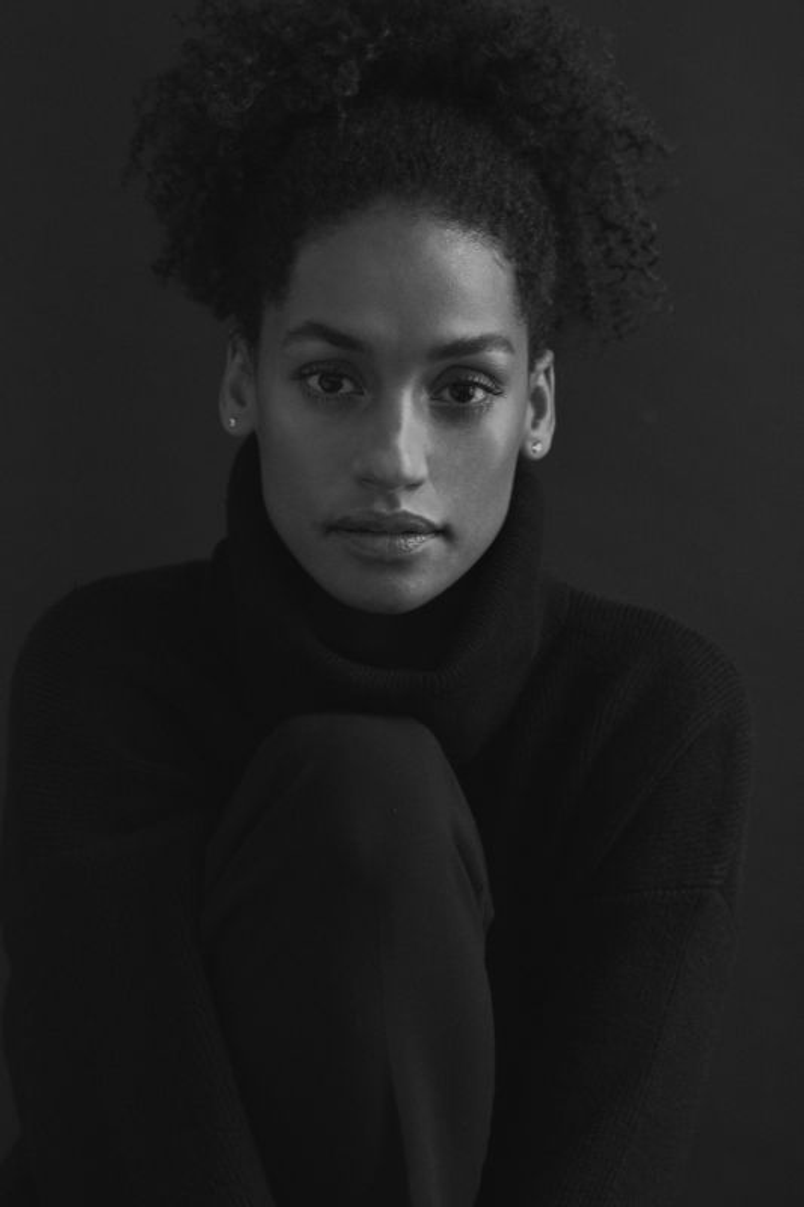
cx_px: 402
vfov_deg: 23.9
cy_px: 604
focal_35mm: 85
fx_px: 2849
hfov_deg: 16.1
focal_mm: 85
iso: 2000
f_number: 4.5
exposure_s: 1/160
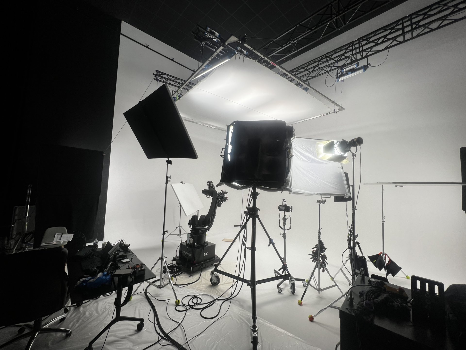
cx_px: 233
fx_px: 175
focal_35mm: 13
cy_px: 175
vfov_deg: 89.9
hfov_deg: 106.2
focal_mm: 1.57
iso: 32
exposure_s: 1/229
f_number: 1.8
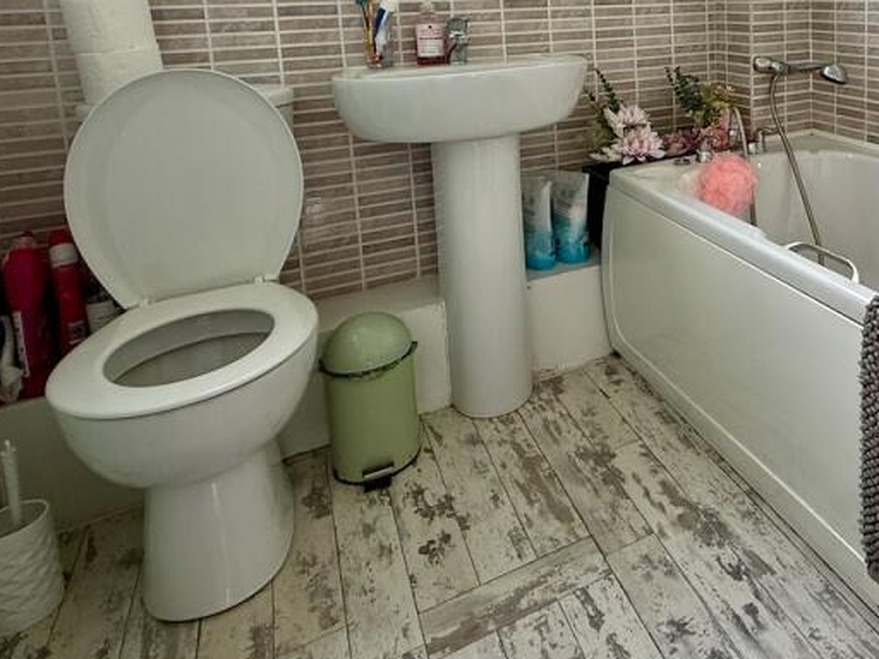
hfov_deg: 58.0
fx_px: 711
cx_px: 719
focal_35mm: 28
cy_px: 81
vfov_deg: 45.6
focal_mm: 2.22
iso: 125
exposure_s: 1/99
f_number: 2.2
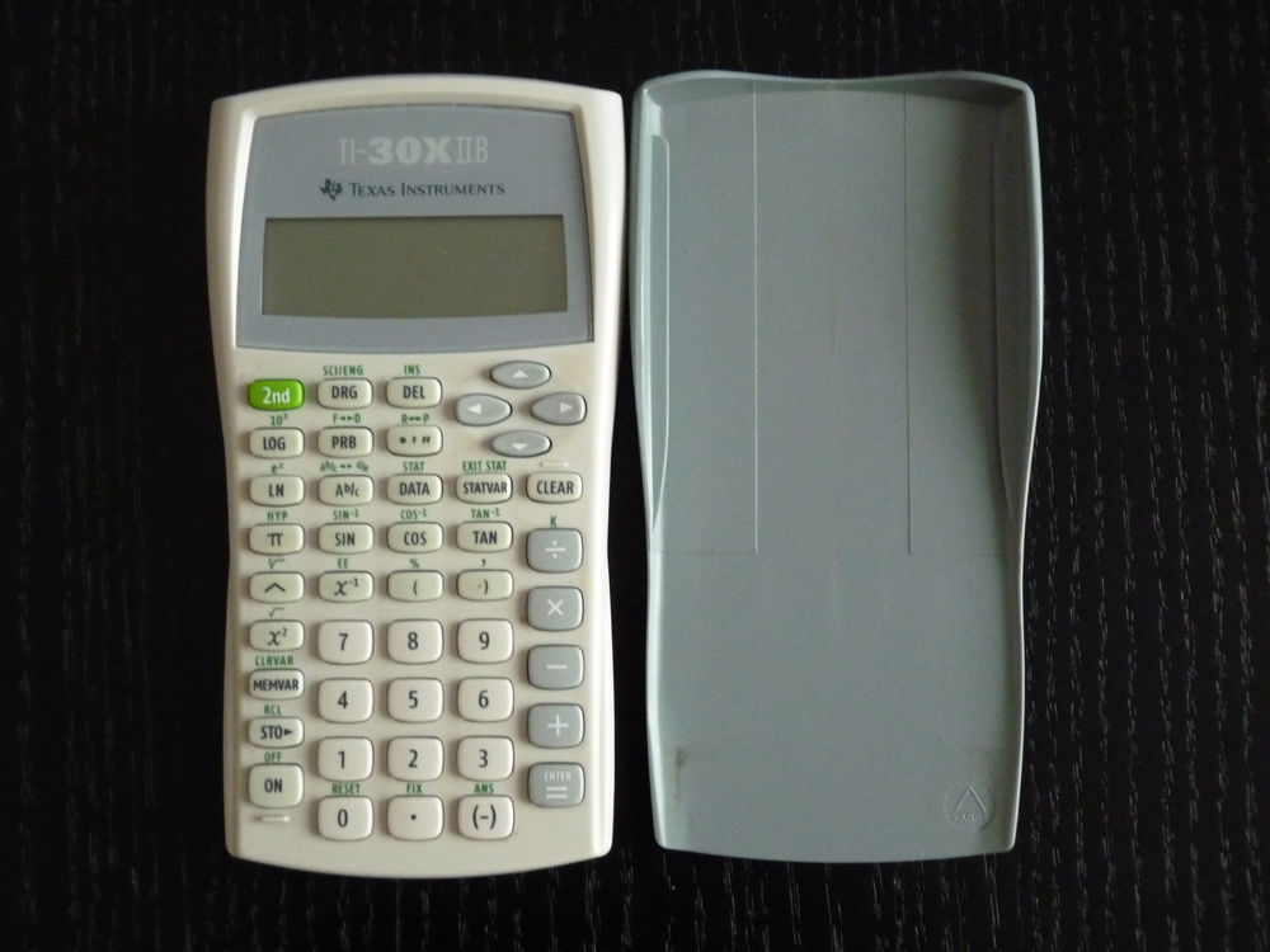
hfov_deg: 38.2
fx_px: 1834
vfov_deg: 29.1
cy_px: 476
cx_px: 635
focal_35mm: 50
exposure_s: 1/30
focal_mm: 9
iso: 800
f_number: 3.2
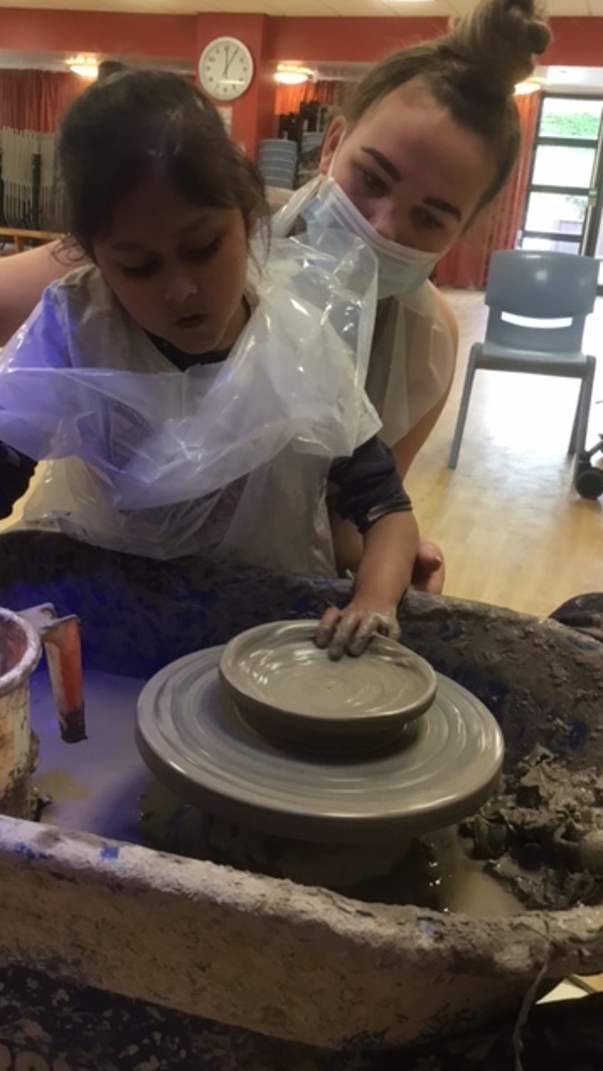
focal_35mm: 34
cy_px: 537
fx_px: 966
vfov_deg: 58.0
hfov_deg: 34.6
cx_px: 276
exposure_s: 1/33
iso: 100
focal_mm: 3.3
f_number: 2.4
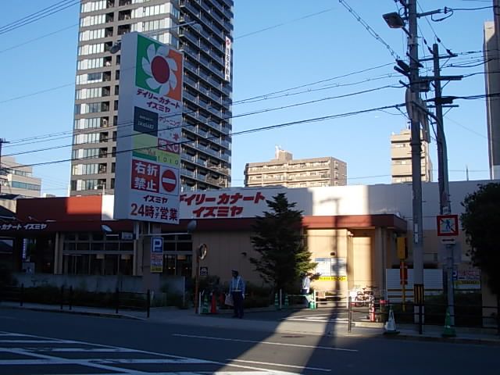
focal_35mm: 43
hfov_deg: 43.9
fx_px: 621
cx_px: 250
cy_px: 188
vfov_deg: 33.6
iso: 80
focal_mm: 6.1
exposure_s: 1/500
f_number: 3.3
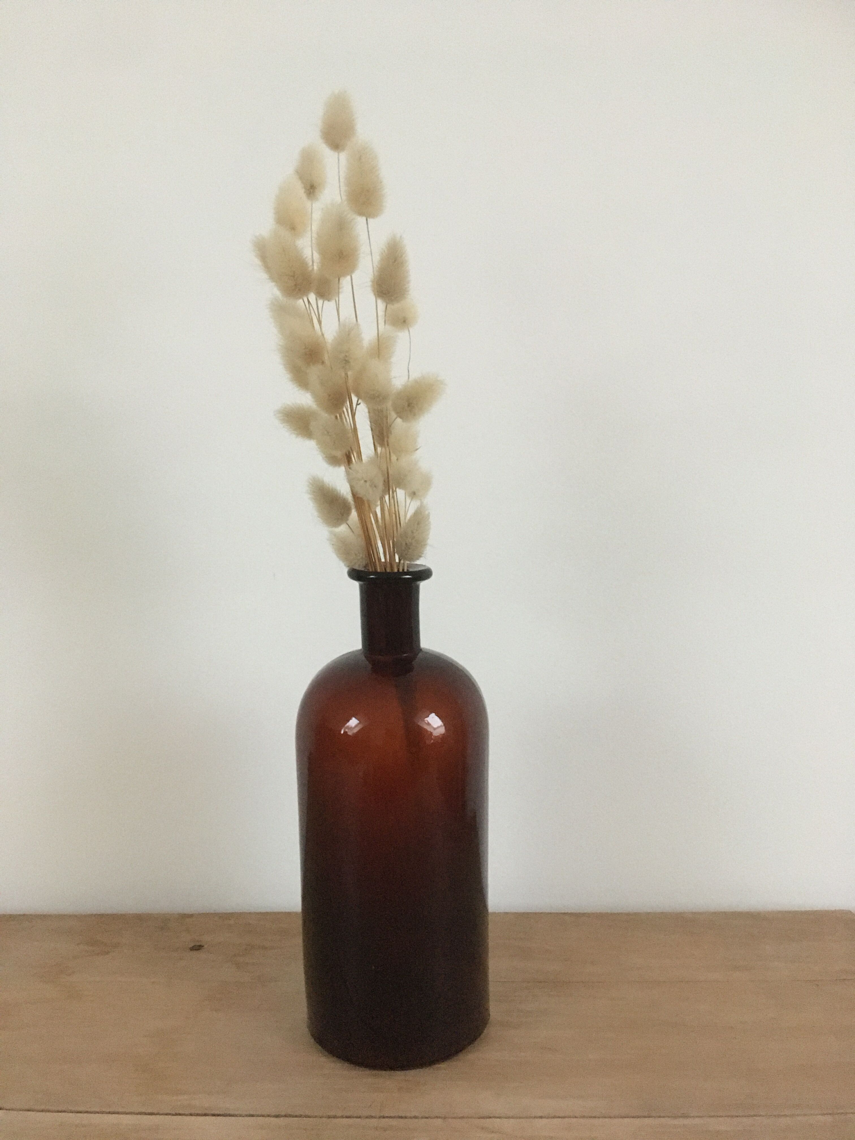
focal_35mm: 29
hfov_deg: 48.2
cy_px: 570
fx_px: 955
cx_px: 428
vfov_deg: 61.7
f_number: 2.2
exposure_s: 1/17
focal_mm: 4.15
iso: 400
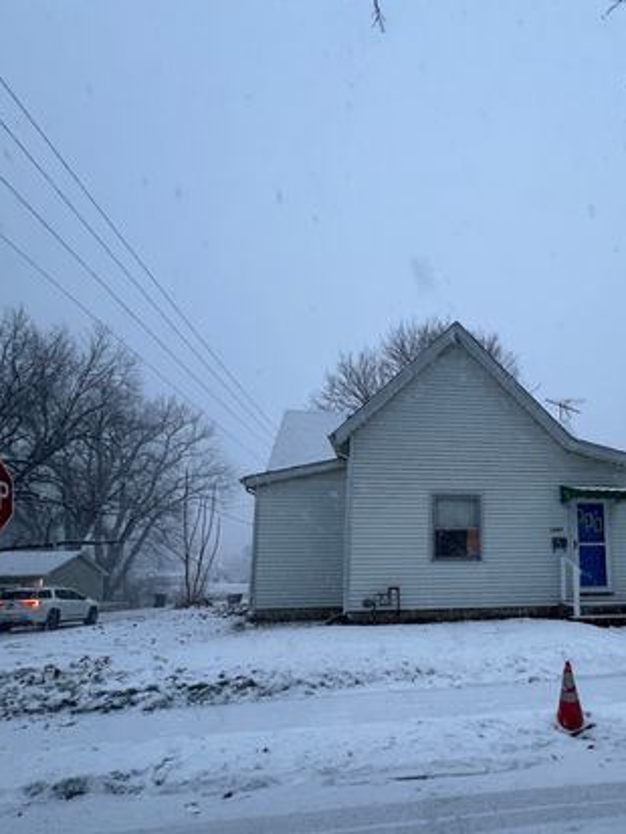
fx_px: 506
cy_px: 490
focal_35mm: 21
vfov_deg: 78.3
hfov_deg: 59.3
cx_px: 487
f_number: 1.8
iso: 200
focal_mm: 1.57
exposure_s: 1/99
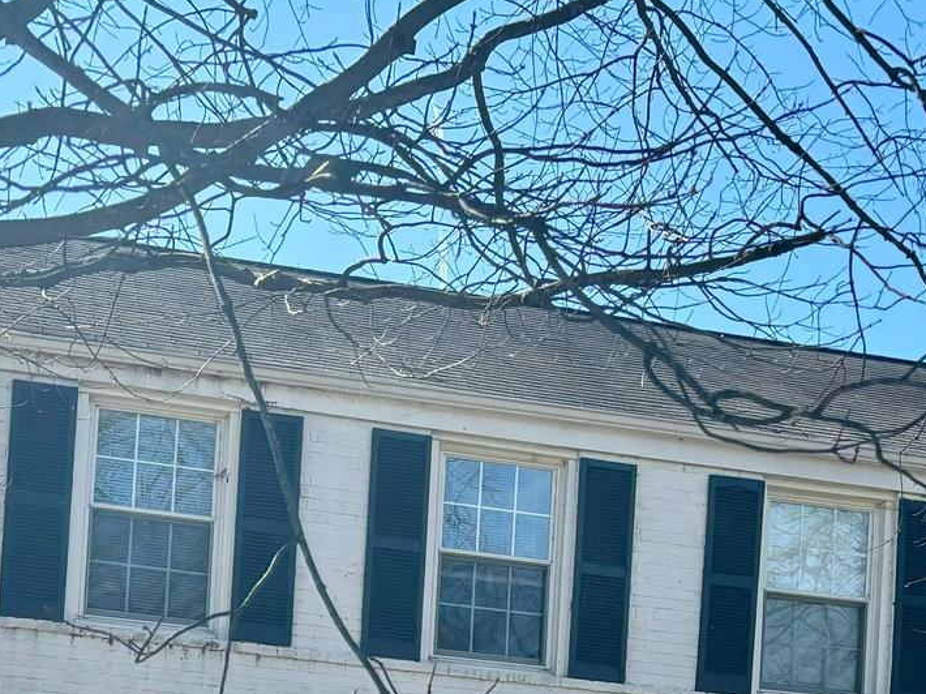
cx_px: 579
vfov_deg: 18.1
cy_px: 952
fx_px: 2006
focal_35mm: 75
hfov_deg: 25.9
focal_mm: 5.96
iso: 50
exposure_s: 1/1642
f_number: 1.6
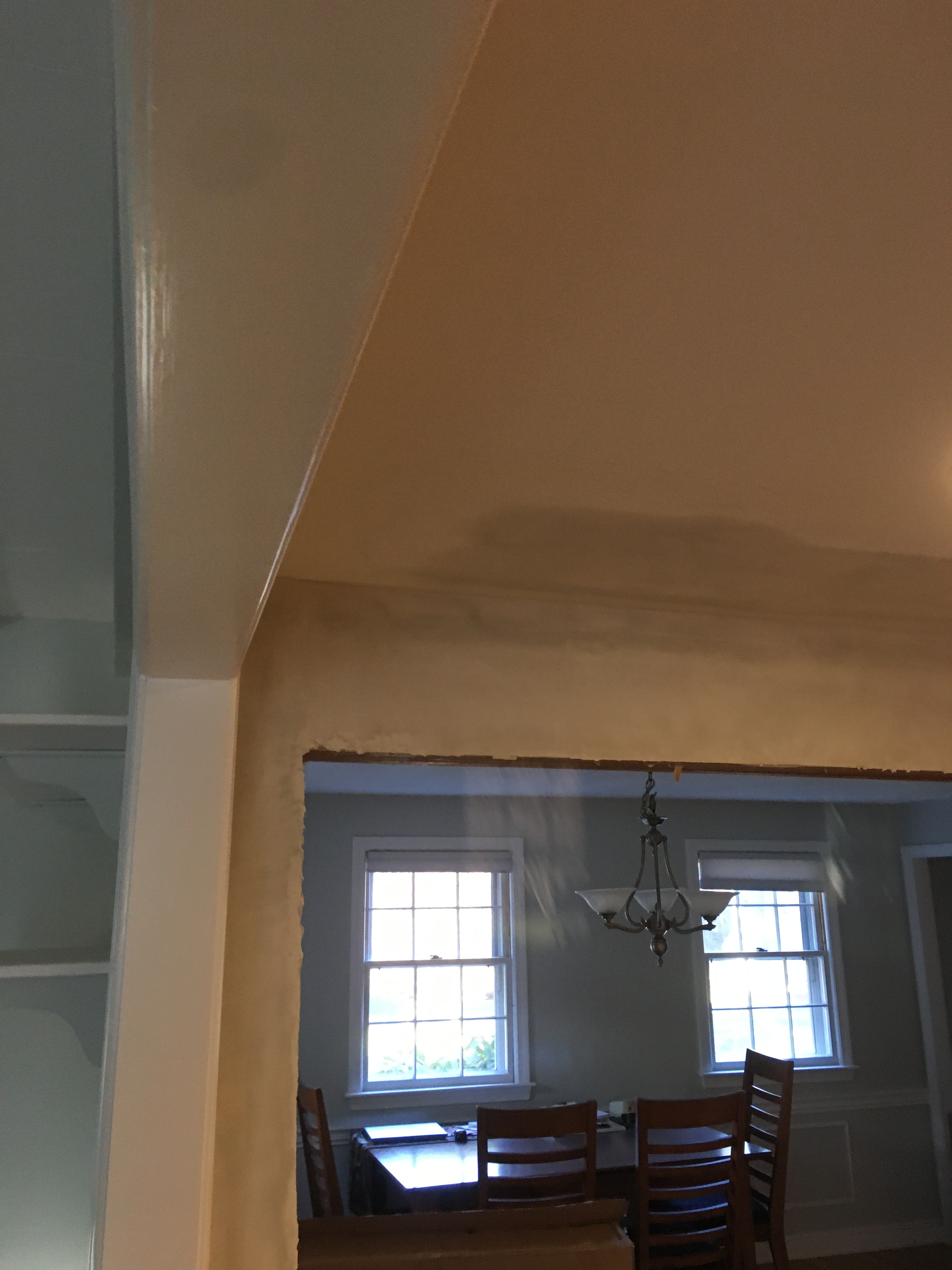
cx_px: 476
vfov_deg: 61.7
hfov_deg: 48.2
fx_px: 1063
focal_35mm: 29
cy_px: 635
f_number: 2.2
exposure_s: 1/30
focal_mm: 4.15
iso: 125
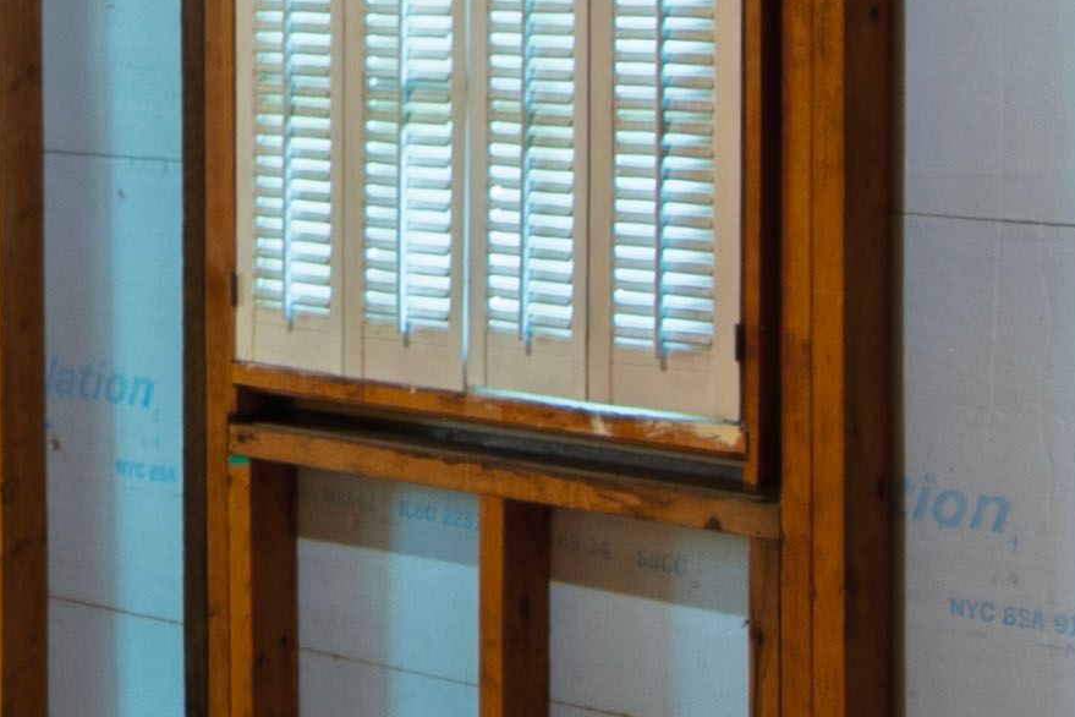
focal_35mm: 95
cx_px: 291
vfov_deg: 13.8
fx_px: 2837
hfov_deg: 21.3
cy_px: -223
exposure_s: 8
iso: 100
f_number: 8
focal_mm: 10
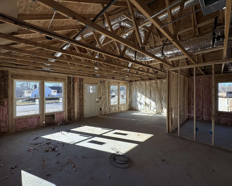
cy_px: 92
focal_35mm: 15
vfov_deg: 84.0
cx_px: 106
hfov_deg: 96.6
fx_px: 103
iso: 40
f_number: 2.2
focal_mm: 2.22
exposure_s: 1/403
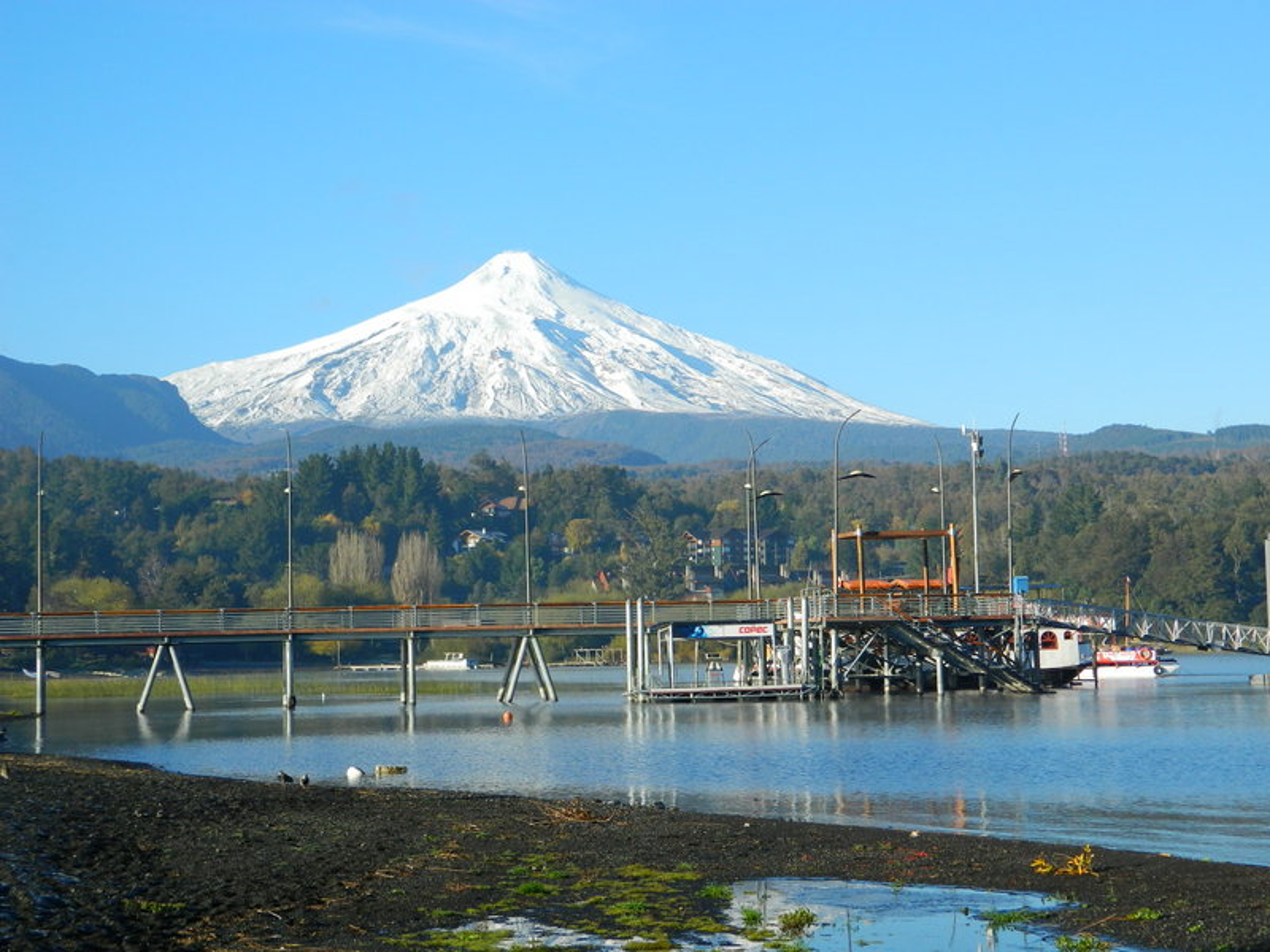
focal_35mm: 70
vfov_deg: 21.0
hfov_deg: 27.8
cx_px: 635
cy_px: 476
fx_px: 2568
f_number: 4
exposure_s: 1/400
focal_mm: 12.6
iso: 80
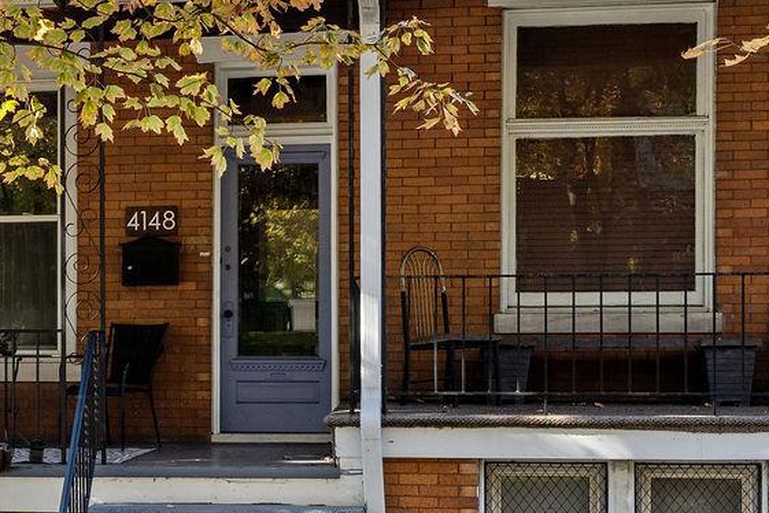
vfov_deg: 16.2
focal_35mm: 84
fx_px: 1794
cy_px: 158
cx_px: 32
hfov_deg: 23.4
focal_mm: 23
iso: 320
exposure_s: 1/80
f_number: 7.1
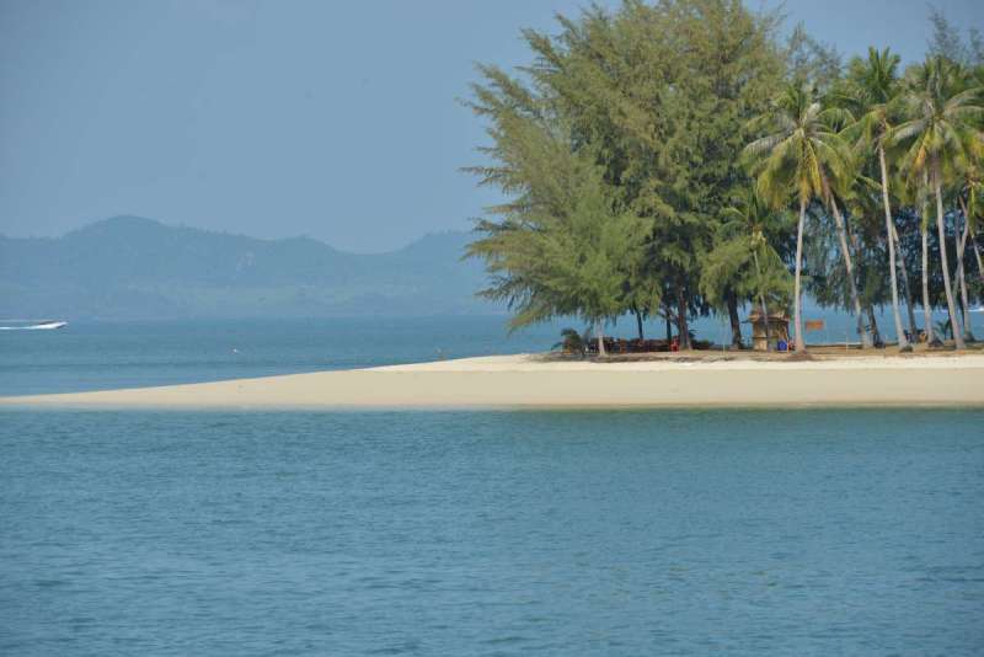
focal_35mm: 200
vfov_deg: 6.9
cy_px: 328
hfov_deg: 10.3
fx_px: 5468
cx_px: 492
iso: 100
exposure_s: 1/320
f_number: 9
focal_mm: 200
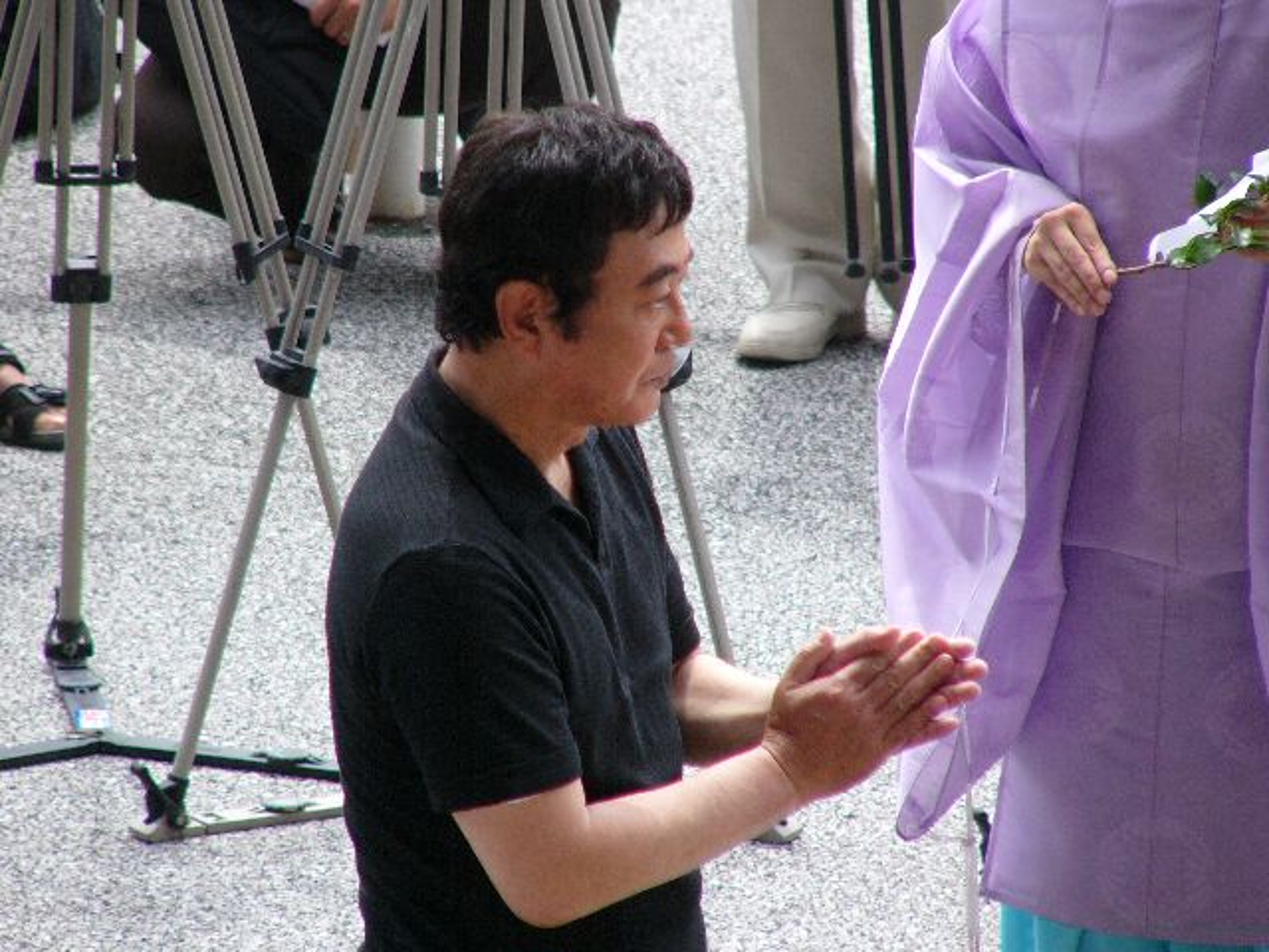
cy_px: 476
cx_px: 634
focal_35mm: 428
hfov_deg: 4.6
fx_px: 15690
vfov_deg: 3.5
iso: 100
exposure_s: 1/800
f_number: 2.8
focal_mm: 71.2
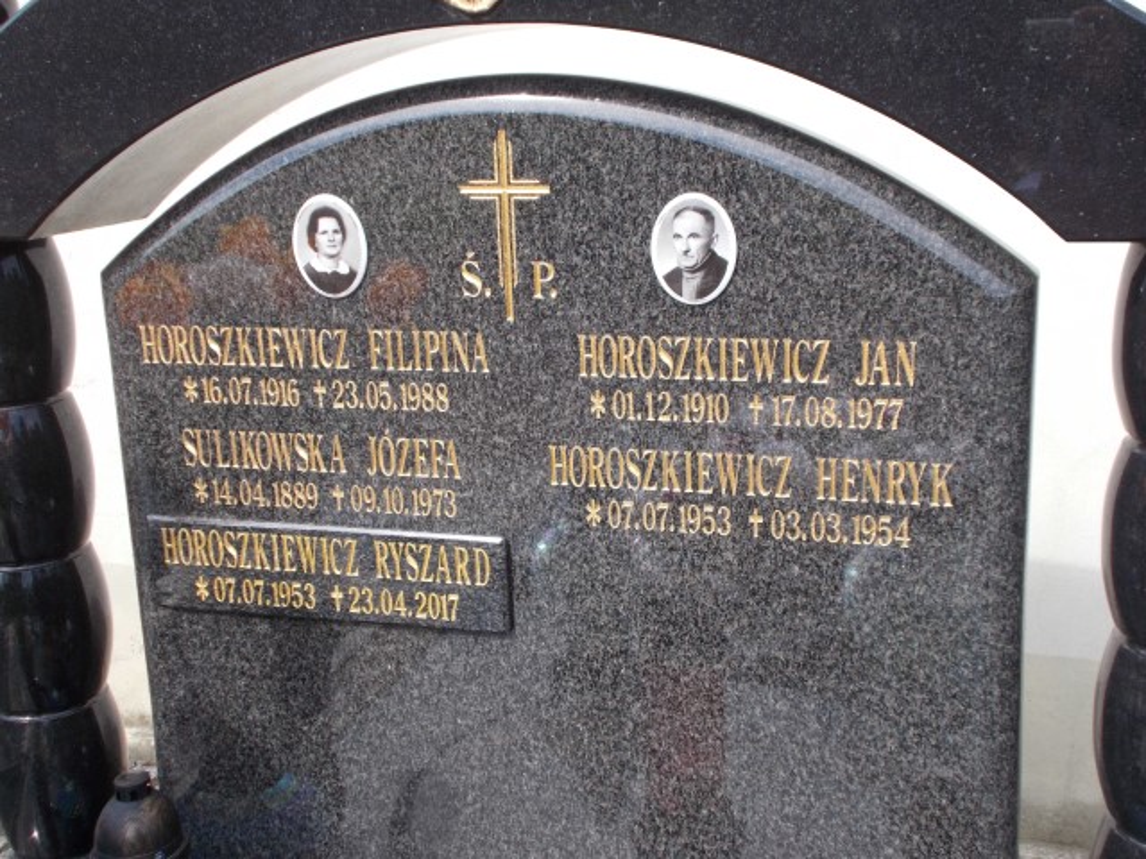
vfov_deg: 32.9
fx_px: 1457
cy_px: 430
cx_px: 573
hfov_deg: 42.9
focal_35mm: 44
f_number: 4.2
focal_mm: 7.9
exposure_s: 1/400
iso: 80
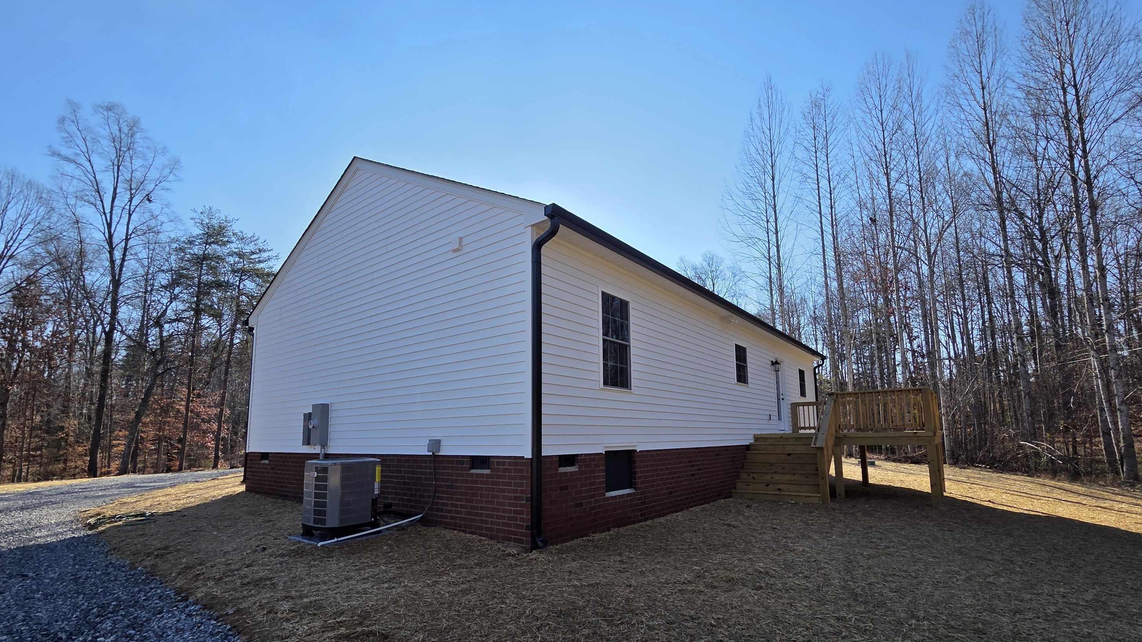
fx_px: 454
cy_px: 373
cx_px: 591
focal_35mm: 15
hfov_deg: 103.0
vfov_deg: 70.1
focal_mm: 2.2
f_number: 2.2
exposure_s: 1/1650
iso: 50
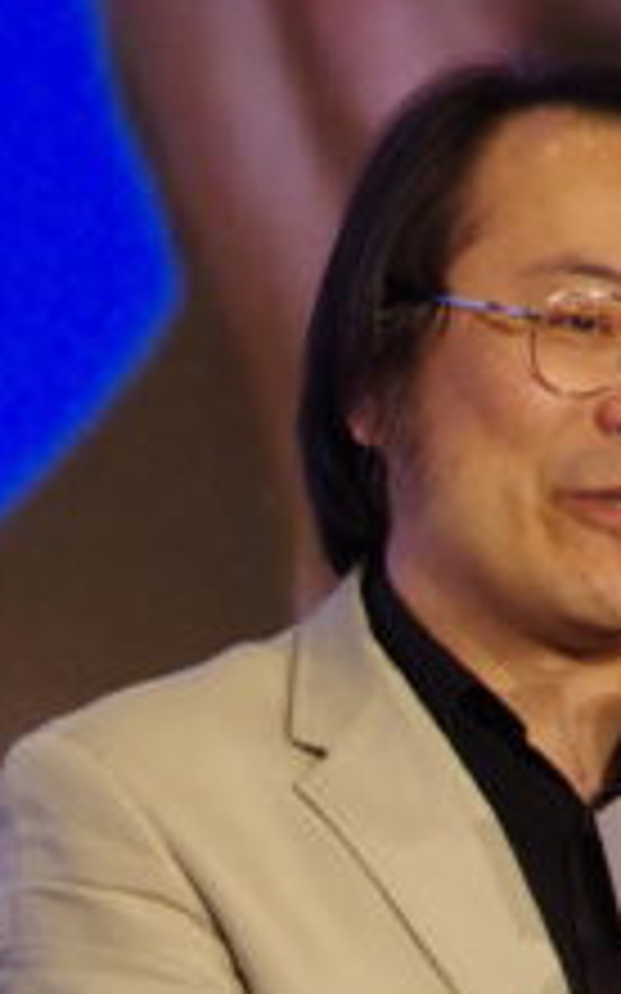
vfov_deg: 3.5
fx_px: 16149
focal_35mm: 596
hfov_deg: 2.2
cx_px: 4
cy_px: 830
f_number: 5.6
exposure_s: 1/200
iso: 1600
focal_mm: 135
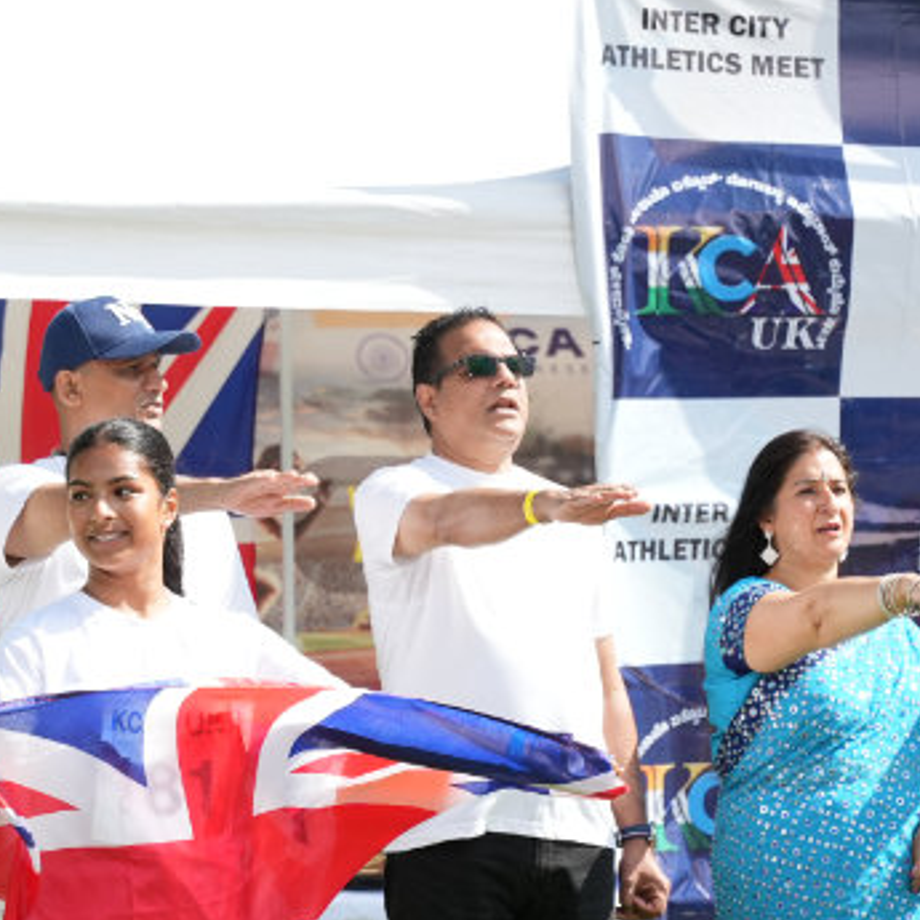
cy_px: 639
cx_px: 195
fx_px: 4902
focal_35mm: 163
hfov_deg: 10.7
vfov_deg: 10.7
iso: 400
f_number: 2.8
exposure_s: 1/4000
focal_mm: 64.8
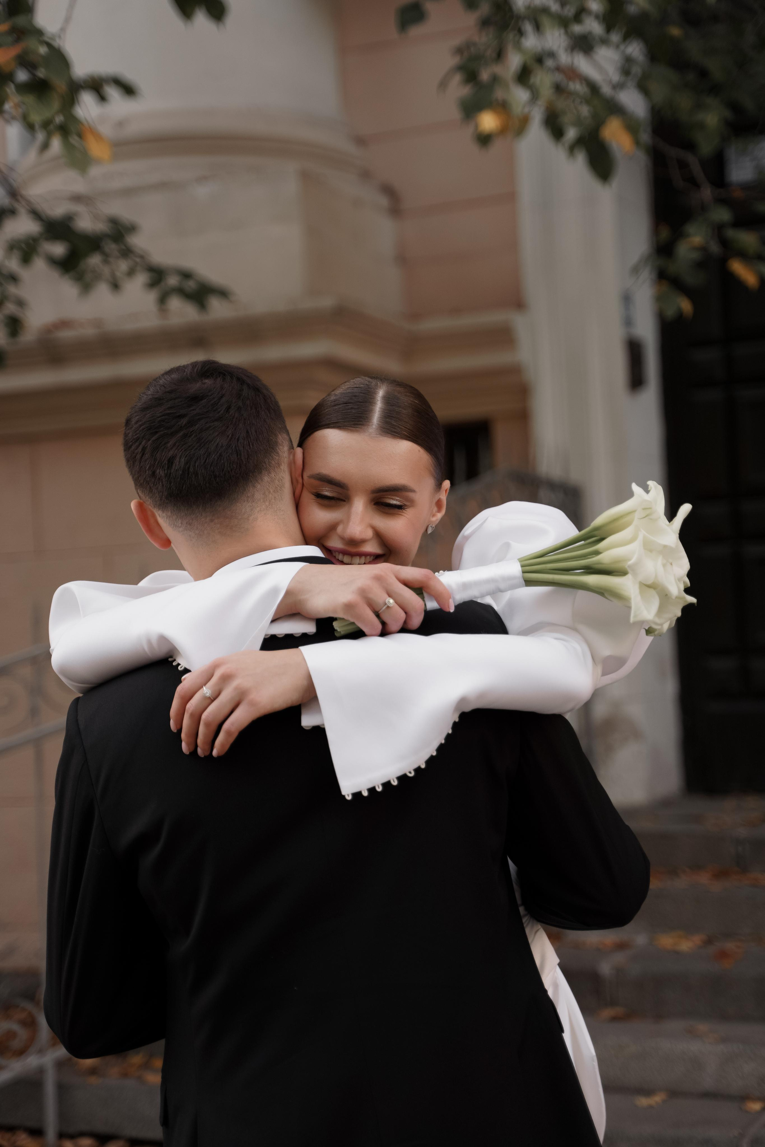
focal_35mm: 59
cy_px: 574
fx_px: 1880
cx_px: 382
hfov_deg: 23.0
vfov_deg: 33.9
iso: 200
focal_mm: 59
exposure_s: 1/500
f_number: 2.8
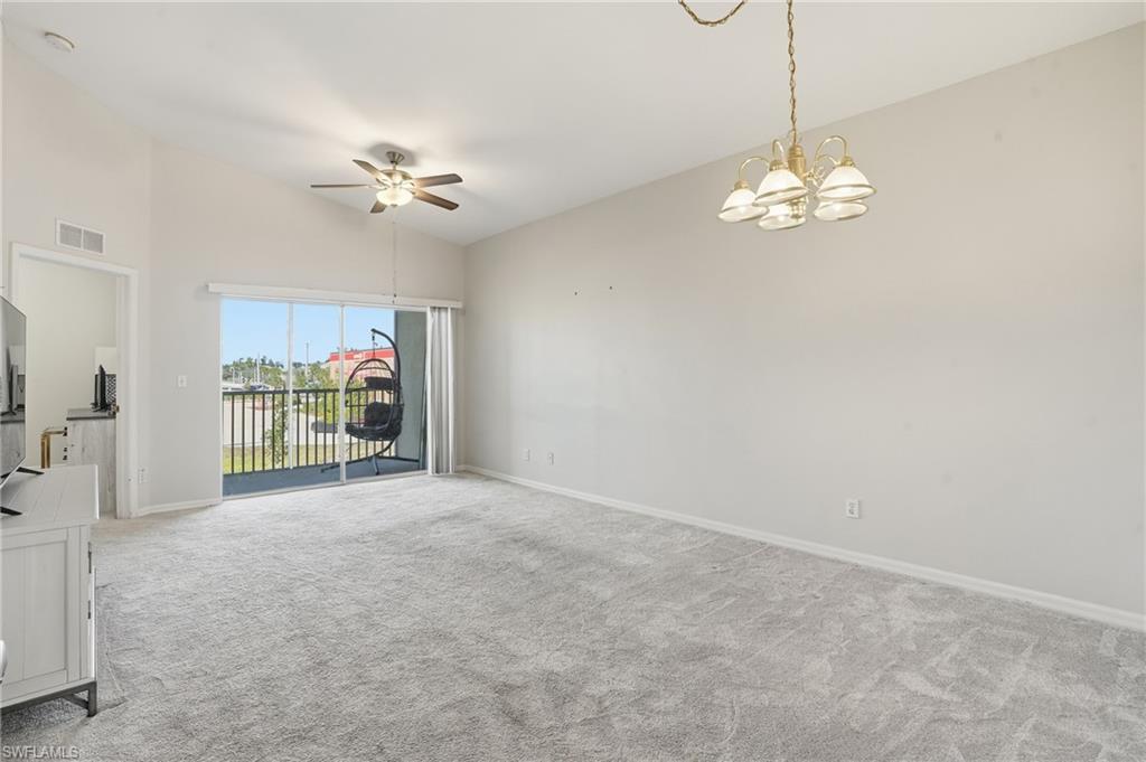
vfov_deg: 73.7
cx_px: 573
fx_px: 509
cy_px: 381
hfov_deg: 96.8
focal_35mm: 16
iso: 400
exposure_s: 1/50
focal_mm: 16
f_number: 9
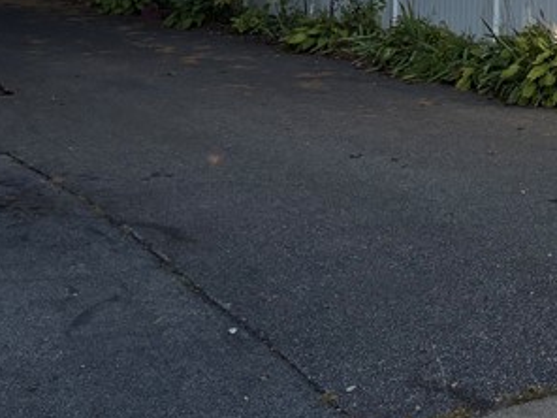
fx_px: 1448
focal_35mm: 90
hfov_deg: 19.4
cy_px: -286
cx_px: 804
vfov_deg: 14.7
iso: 50
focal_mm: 5.96
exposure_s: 1/1016
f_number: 1.6
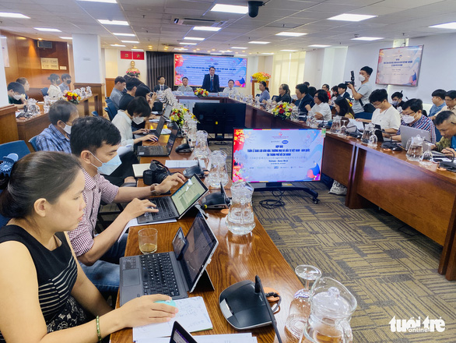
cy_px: 172
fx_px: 343
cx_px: 228
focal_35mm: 26
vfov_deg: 53.1
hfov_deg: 67.3
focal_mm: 4.25
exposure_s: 1/100
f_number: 1.8
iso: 100
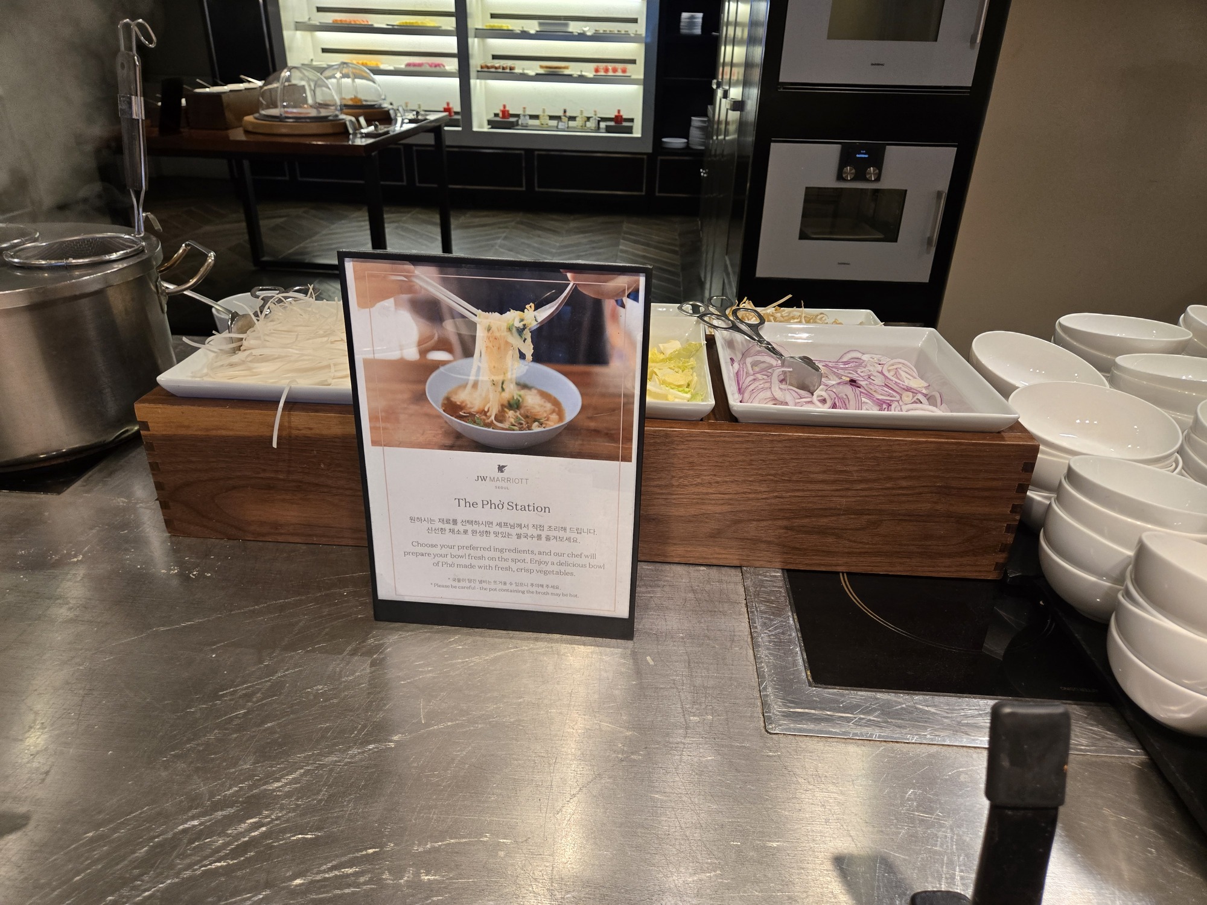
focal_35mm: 23
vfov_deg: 58.9
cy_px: 452
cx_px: 604
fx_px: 802
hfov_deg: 73.9
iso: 160
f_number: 1.8
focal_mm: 5.4
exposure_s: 1/120
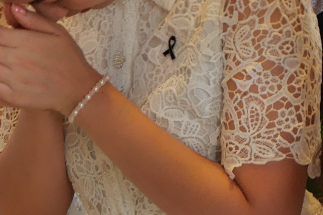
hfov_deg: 3.3
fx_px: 5475
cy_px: -72
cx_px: 778
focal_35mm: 610
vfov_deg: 2.3
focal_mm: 60
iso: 200
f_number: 5.6
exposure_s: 1/10
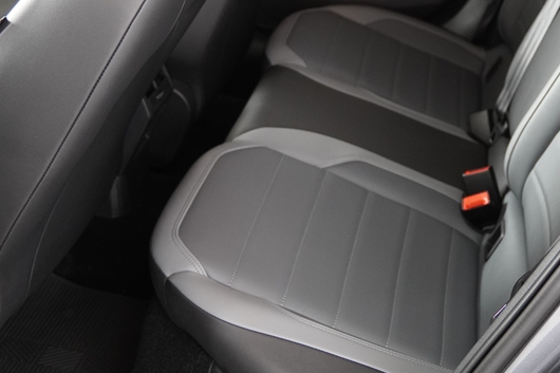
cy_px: 36
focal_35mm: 58
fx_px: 902
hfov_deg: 34.4
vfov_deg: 22.8
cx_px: 331
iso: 1000
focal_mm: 20
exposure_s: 1/60
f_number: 2.8
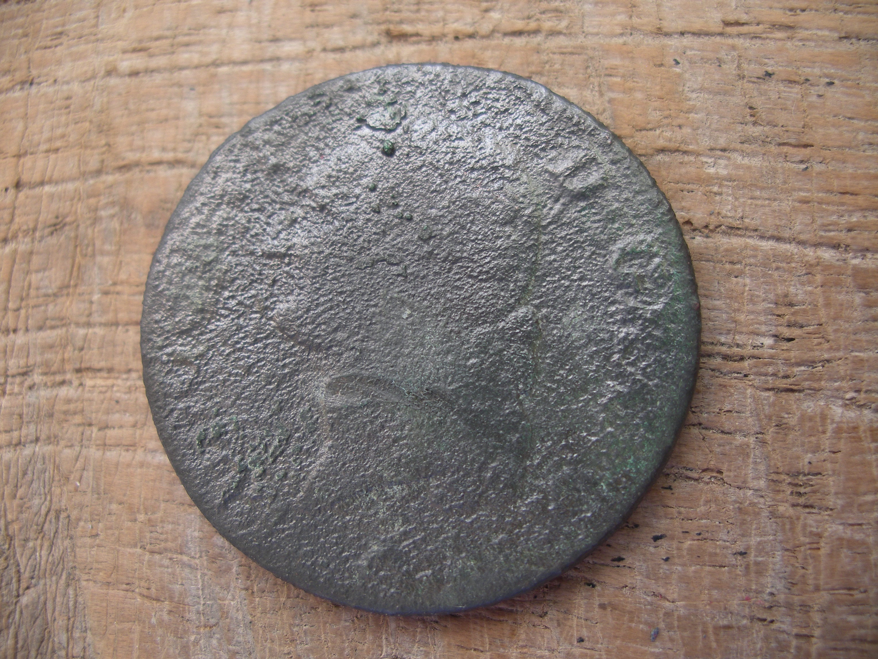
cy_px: 330
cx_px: 439
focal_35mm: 37
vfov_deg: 38.7
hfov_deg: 50.1
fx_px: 939
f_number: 2.8
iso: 80
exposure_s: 1/60
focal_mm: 7.8
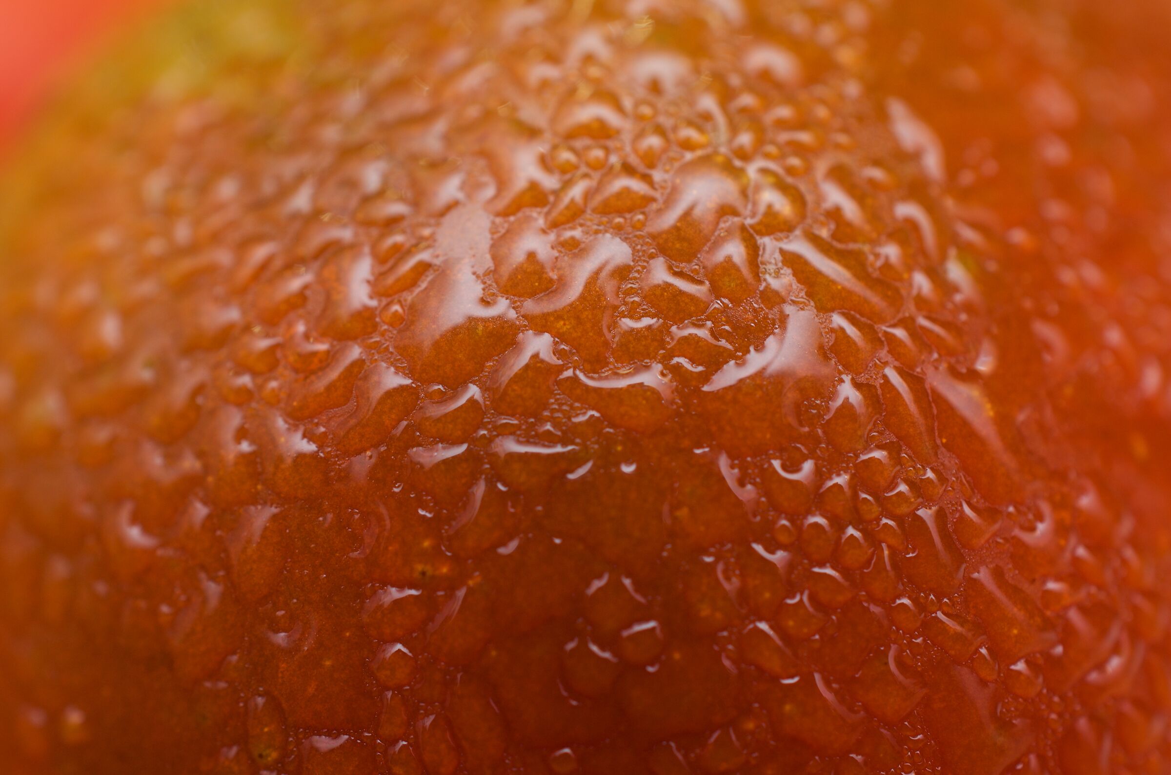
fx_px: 1948
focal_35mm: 60
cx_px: 586
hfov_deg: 33.5
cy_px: 388
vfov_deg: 22.5
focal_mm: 40
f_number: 6.3
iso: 100
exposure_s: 1/60
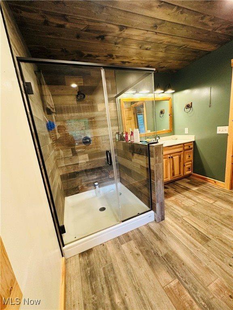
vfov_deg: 102.1
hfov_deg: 85.7
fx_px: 126
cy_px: 155
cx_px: 116
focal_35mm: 14
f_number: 2.2
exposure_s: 1/60
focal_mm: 2.22
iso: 400
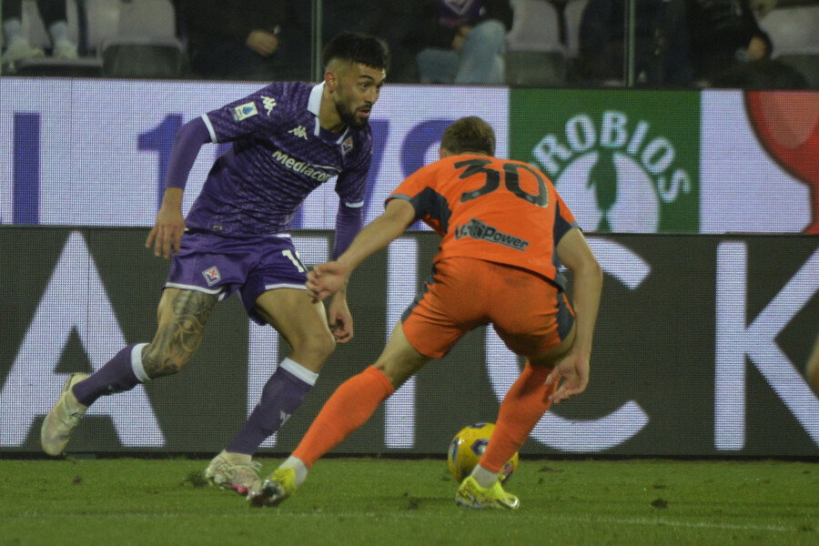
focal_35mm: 400
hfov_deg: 5.2
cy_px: 273
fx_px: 9099
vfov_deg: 3.4
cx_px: 410
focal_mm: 400
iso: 2500
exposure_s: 1/1000
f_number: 5.6
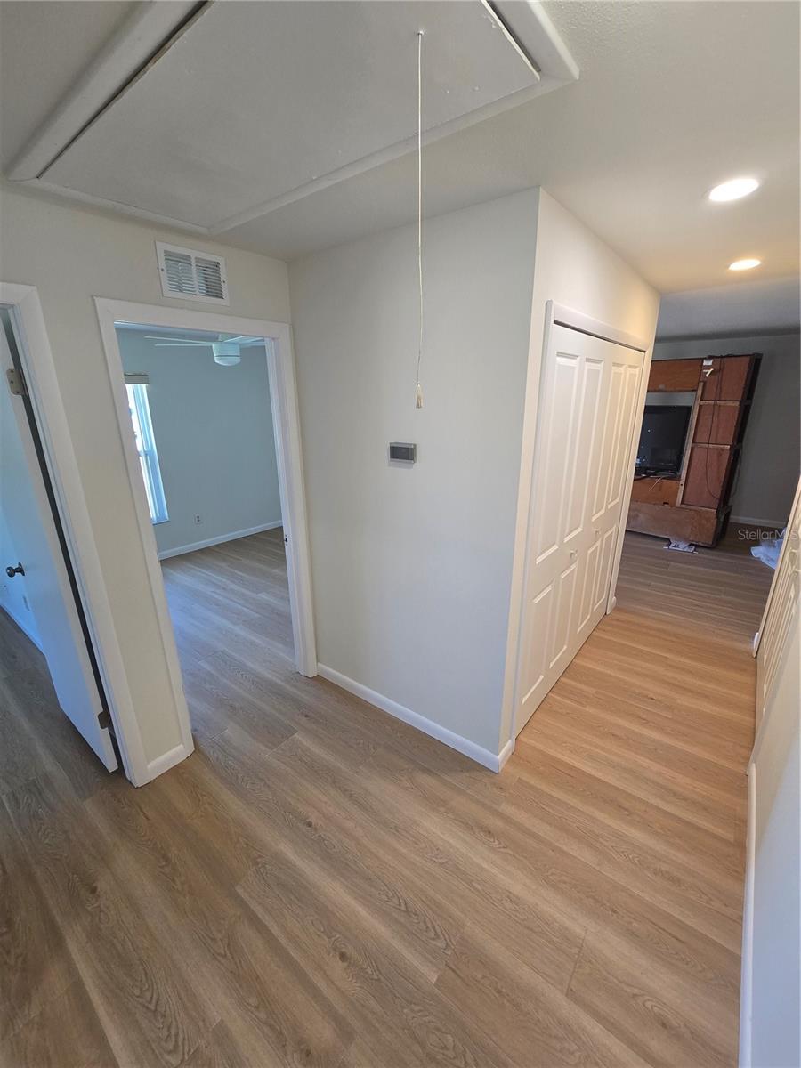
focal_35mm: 13
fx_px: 401
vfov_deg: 106.2
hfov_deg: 89.9
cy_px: 534
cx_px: 400
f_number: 2.2
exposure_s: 1/60
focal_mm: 2.2
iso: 125
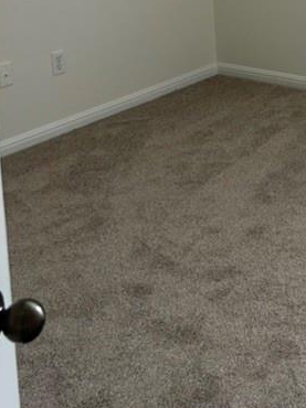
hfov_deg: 19.7
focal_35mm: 72
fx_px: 850
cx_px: 324
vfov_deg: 24.6
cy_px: -74
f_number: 1.5
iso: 80
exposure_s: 1/121
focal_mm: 5.7
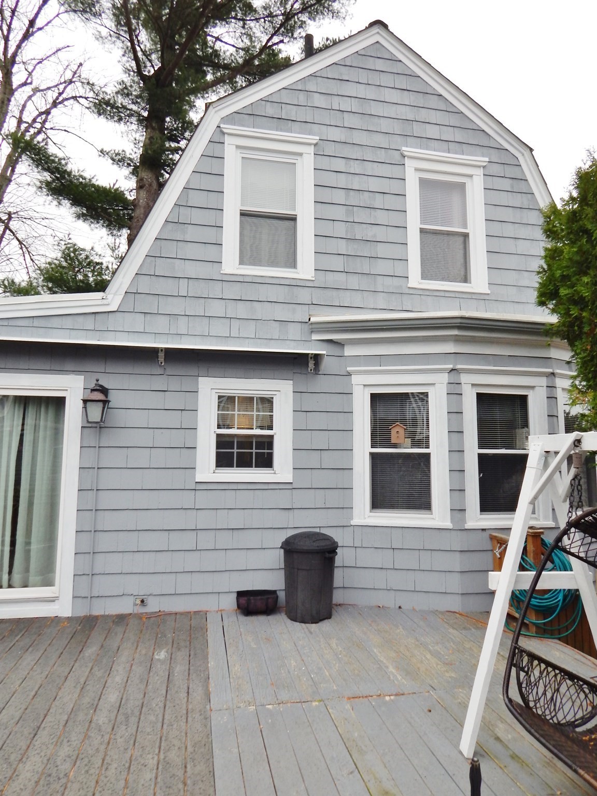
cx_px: 298
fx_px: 529
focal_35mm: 23
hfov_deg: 58.9
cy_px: 398
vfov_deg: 73.9
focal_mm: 4
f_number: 3
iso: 125
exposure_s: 1/250
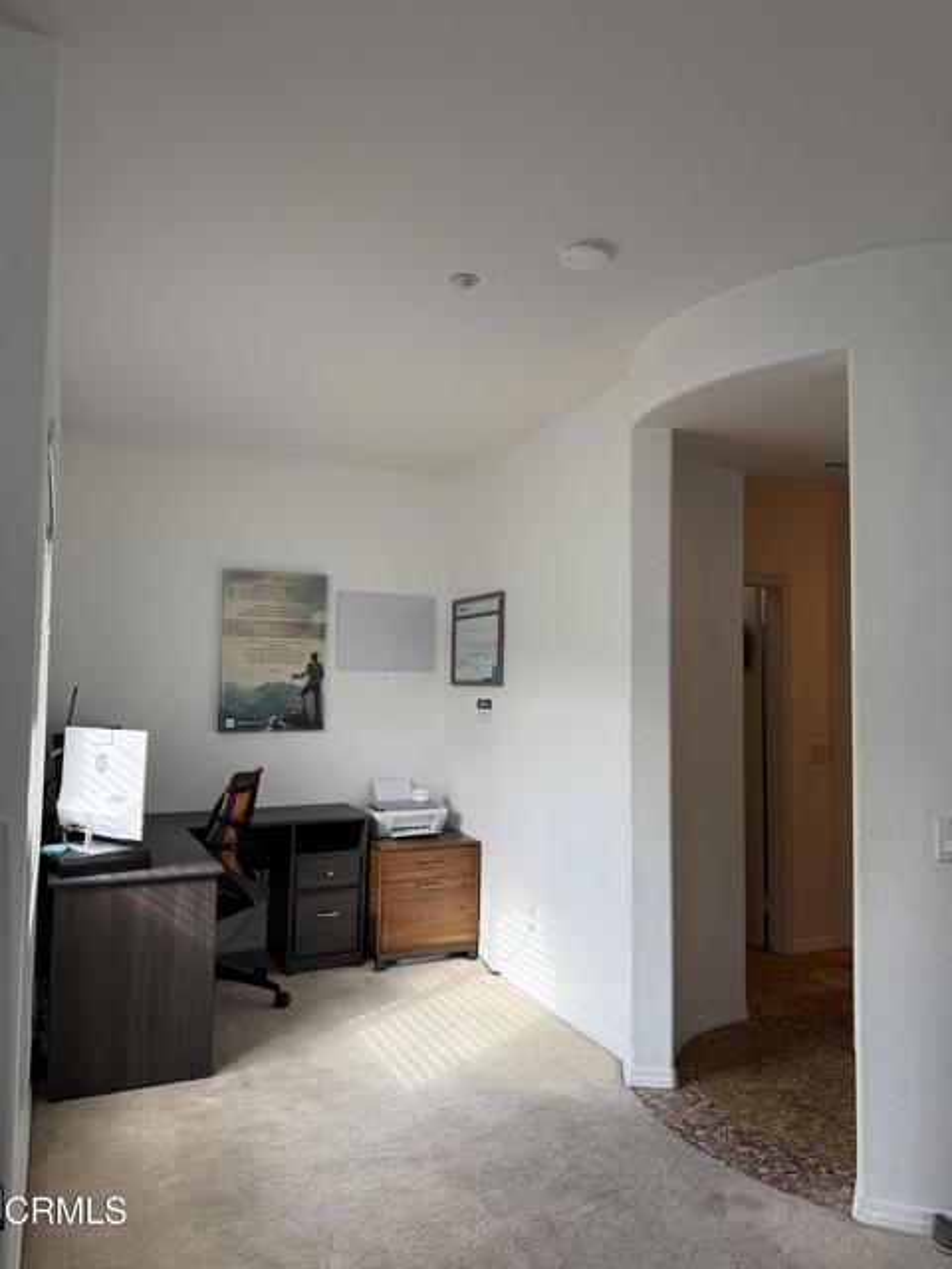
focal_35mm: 24
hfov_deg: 56.8
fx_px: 880
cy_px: 634
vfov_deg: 71.6
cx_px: 476
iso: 80
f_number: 1.78
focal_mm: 6.76
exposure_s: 1/147
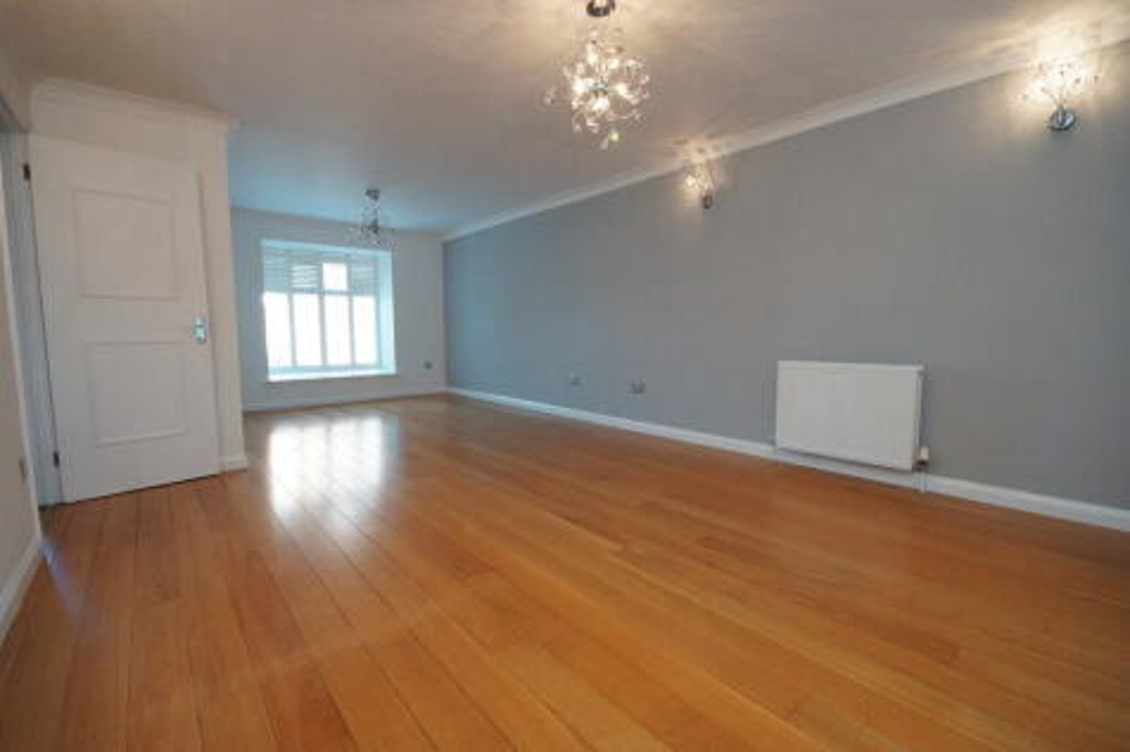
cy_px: 376
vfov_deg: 77.3
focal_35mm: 15
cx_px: 565
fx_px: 471
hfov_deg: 100.4
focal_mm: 10
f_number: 8
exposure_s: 1/40
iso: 1600
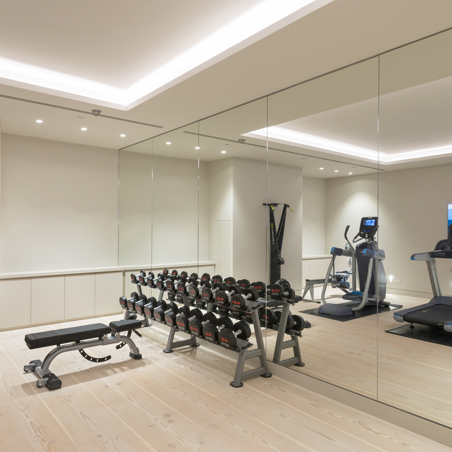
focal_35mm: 26
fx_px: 384
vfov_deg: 60.9
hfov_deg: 60.0
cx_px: 165
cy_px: 228
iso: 400
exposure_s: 1/1.25
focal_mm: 20
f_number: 10
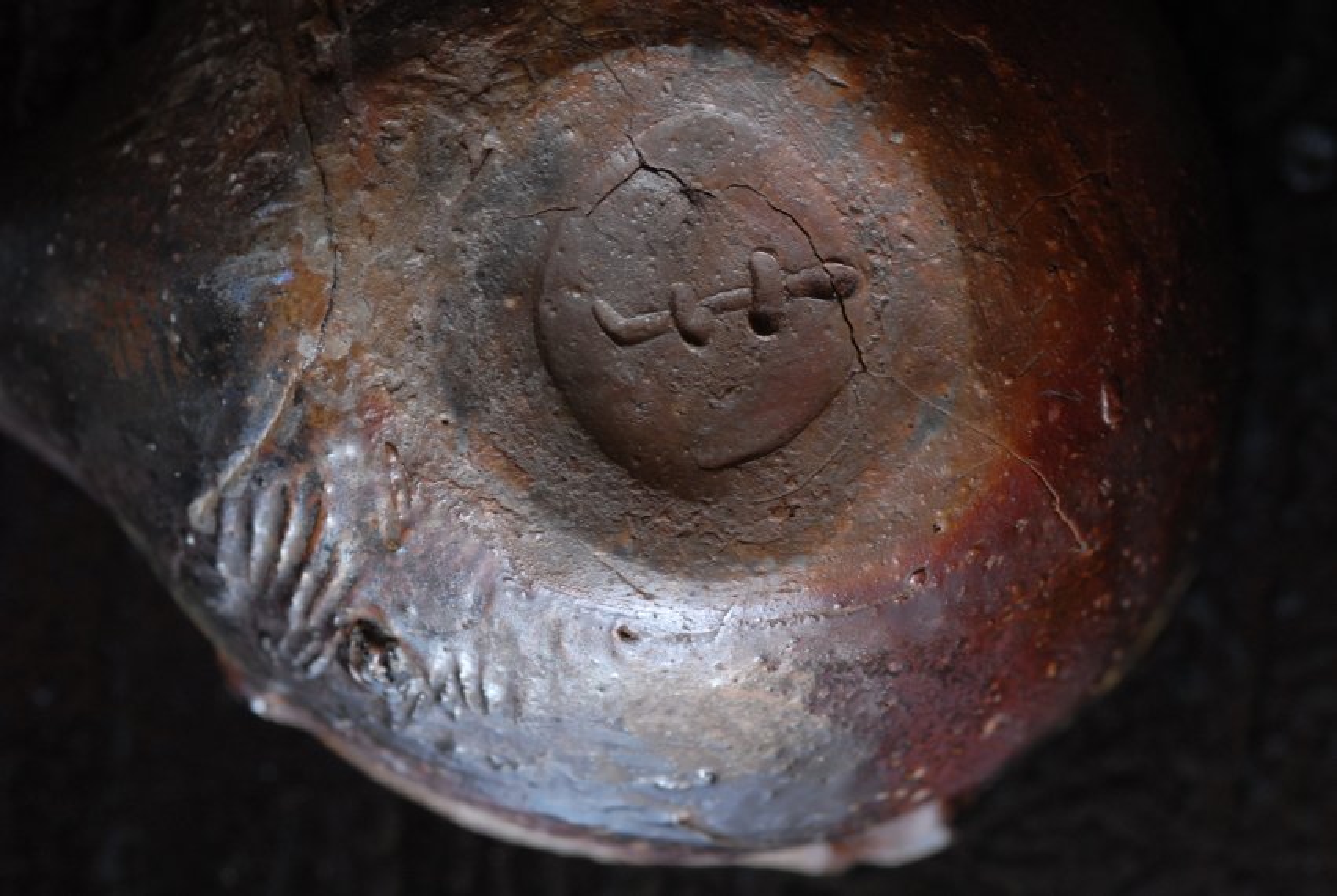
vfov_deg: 8.7
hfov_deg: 13.0
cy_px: 448
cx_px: 668
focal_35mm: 158
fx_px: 5857
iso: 400
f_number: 10
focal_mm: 105
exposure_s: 1/60
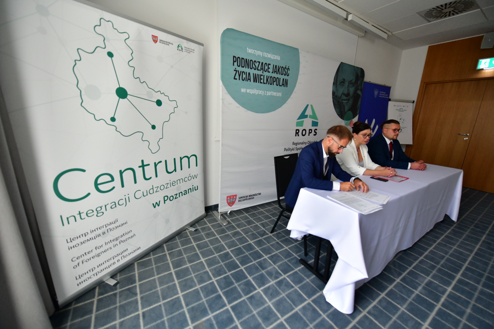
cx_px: 247
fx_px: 192
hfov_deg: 104.3
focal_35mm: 14
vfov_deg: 81.2
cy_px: 164
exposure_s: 1/400
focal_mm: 14
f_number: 2.8
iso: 1100
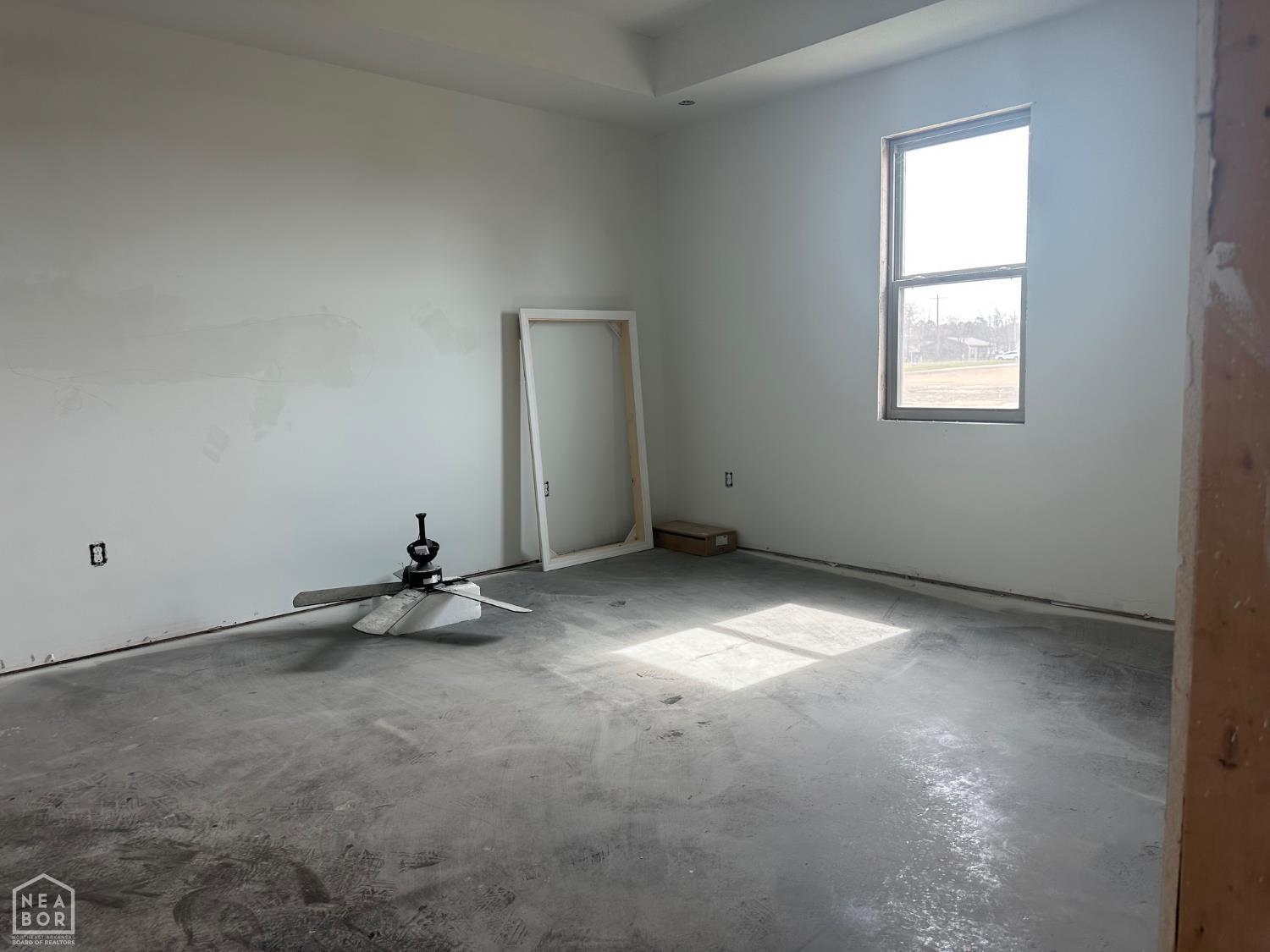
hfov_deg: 71.6
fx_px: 881
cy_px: 476
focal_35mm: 24
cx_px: 635
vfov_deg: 56.8
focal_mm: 6.86
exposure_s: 1/166
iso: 100
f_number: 1.78
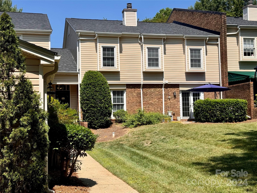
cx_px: 128
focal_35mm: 48
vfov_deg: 30.3
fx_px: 356
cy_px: 96
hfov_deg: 39.7
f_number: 1.78
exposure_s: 1/3817
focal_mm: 6.76
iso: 64
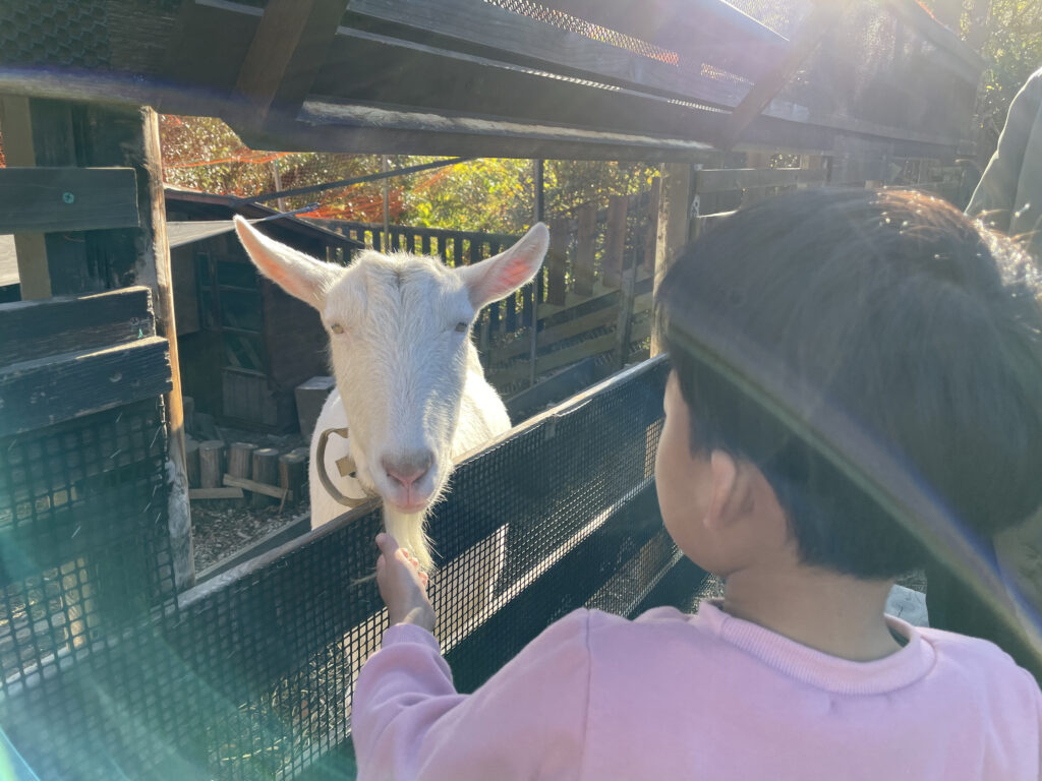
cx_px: 521
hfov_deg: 67.3
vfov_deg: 53.1
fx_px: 783
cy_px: 390
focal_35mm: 26
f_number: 1.6
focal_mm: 4.2
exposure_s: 1/477
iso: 32
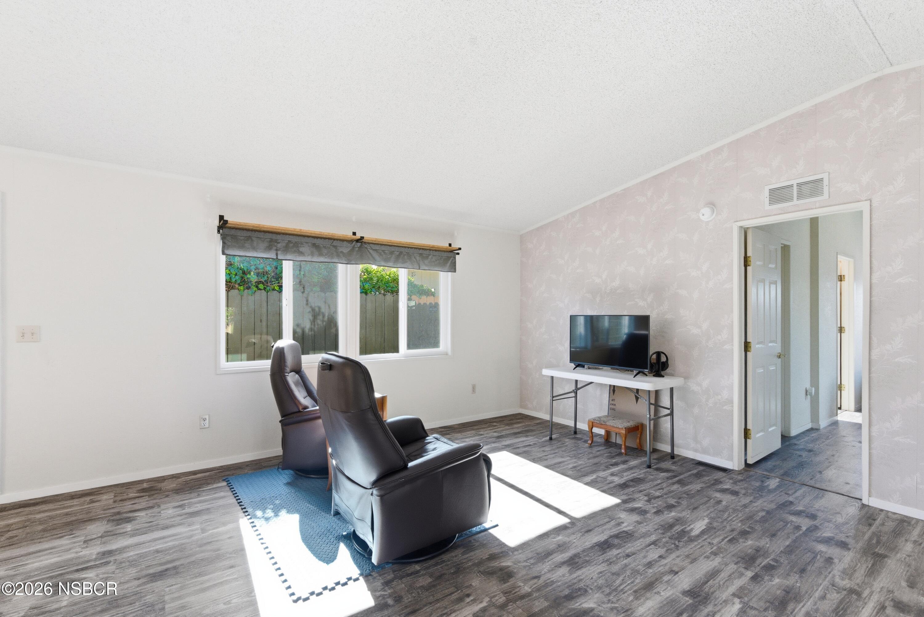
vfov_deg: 73.8
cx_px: 462
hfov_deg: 96.7
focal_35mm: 16
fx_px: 411
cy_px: 308
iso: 1250
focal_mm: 16
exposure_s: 1/640
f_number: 8
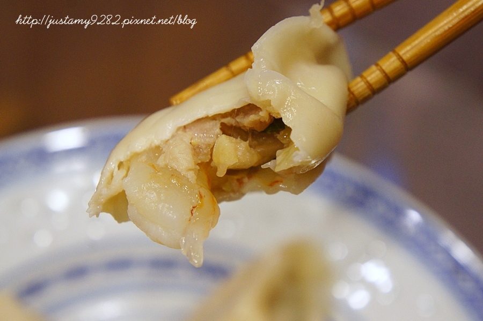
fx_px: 1106
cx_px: 242
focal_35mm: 82
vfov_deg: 16.5
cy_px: 160
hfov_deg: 24.6
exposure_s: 1/40
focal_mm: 55
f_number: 6.3
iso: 1600
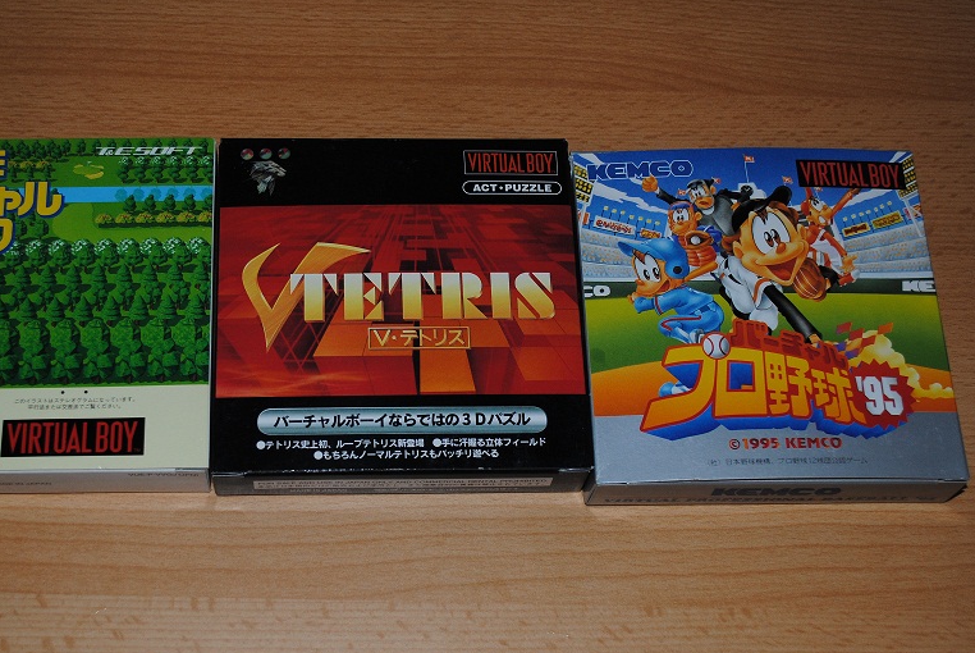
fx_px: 1654
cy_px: 328
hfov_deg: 32.7
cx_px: 389
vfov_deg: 22.3
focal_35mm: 61
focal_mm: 32
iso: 200
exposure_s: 1/60
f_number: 4.8
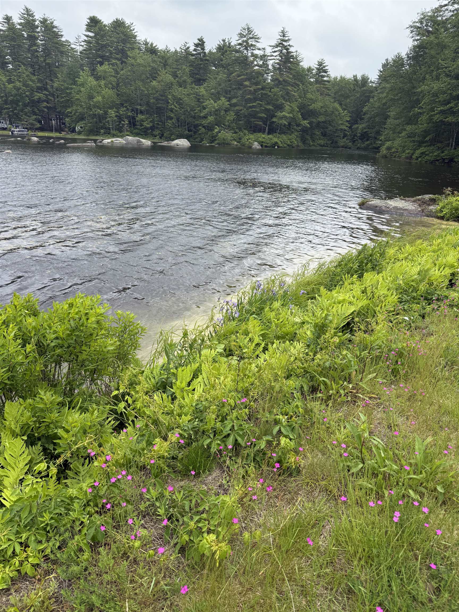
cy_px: 306
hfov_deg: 56.8
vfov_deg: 71.6
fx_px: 424
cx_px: 230
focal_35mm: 24
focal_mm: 6.76
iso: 100
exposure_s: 1/3584
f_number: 1.78
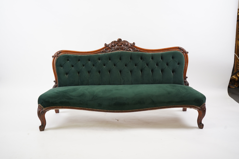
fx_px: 285
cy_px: 80
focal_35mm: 43
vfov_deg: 31.2
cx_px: 120
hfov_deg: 45.4
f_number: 5
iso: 1000
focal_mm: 43
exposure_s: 1/125
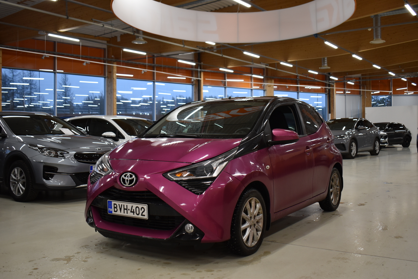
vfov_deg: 36.9
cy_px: 140
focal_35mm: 36
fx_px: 418
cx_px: 209
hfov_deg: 53.1
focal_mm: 24
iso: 400
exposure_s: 1/60
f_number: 4
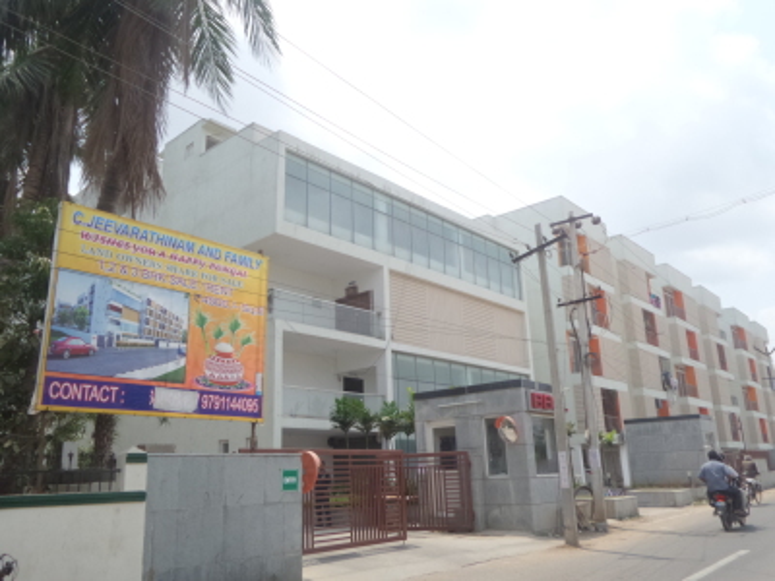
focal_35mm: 29
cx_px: 388
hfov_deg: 61.7
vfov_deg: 48.2
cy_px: 290
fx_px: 649
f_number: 3.4
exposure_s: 1/1500
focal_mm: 5.3
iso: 160
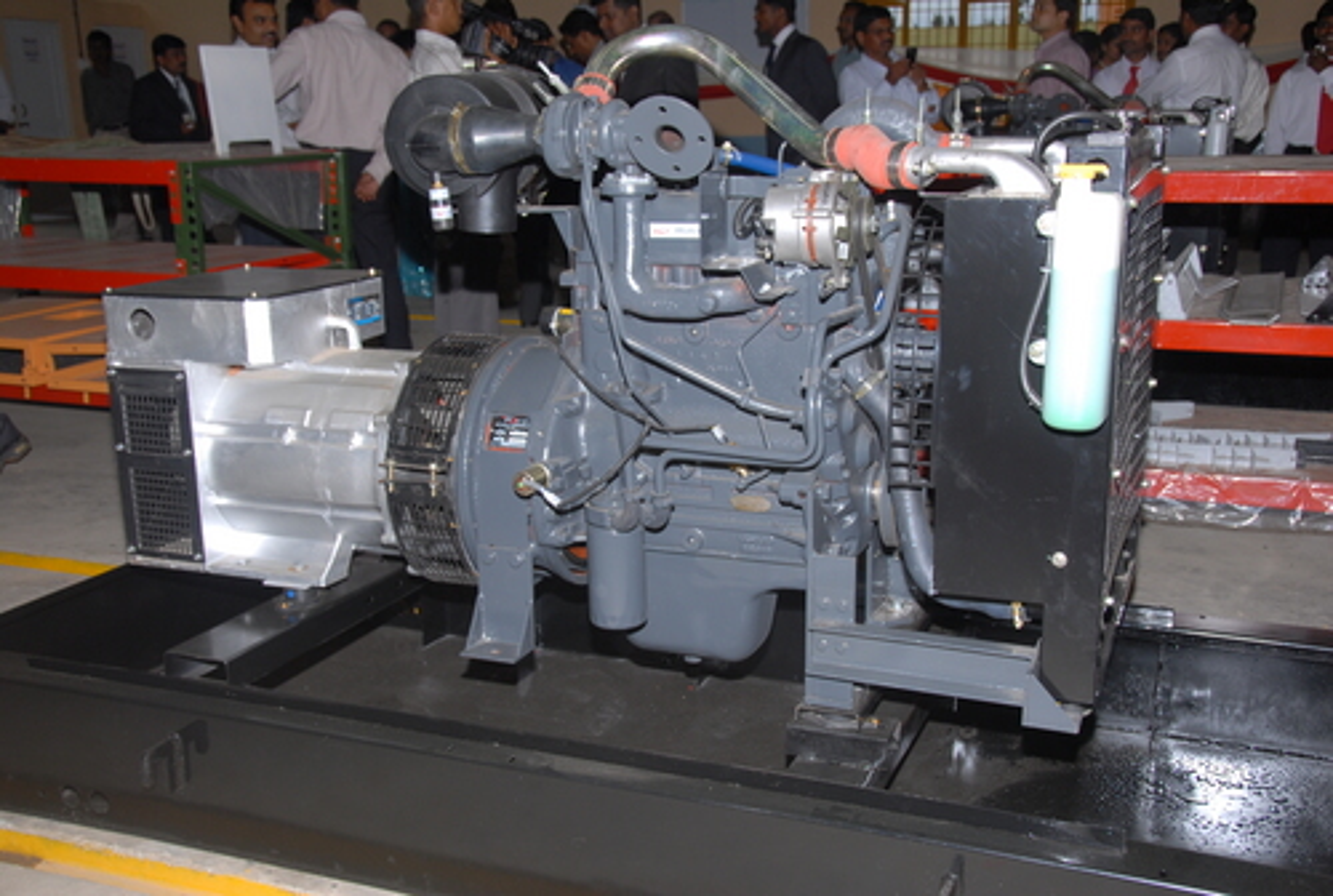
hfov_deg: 49.4
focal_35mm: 39
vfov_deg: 34.4
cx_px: 666
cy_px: 448
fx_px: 1448
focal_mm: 26
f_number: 5.6
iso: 200
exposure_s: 1/125
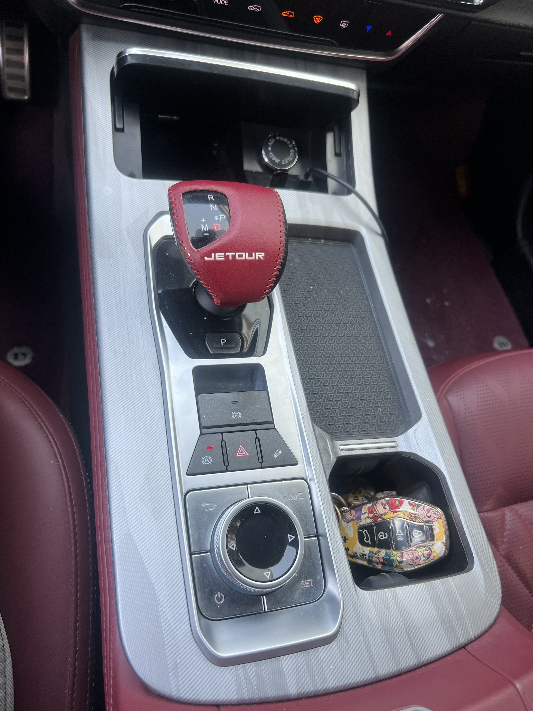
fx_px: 534
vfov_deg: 67.3
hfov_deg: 53.1
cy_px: 356
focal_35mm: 26
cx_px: 266
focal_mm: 5.7
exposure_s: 1/121
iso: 50
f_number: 1.5
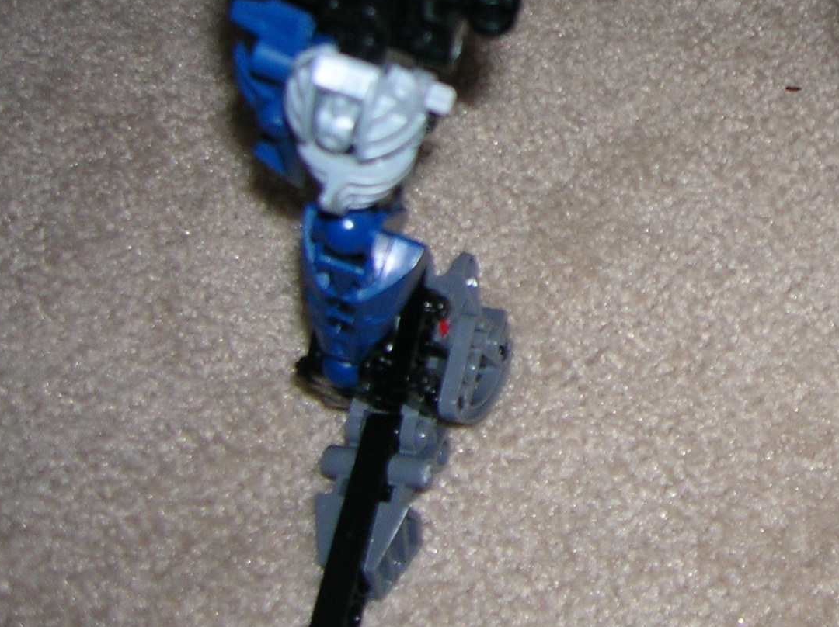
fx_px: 1744
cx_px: 803
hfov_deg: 25.9
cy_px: 83
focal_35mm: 72
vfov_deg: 20.1
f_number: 2.9
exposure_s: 1/60.1
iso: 50
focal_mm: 5.7
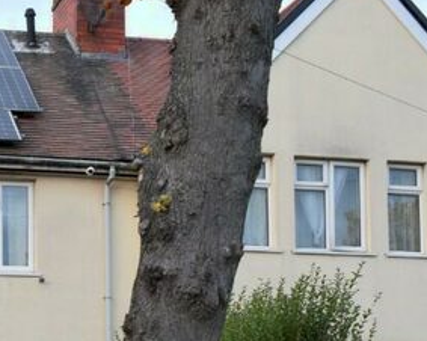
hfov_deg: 19.3
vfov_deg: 16.0
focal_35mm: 94
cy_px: 337
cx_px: -66
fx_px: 1189
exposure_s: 1/200
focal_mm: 27
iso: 400
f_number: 7.1
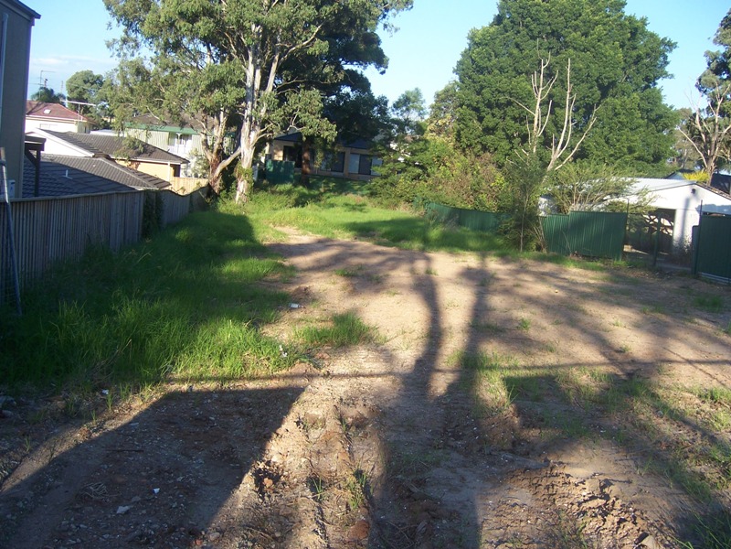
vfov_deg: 39.7
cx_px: 366
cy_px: 274
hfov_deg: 51.4
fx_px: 760
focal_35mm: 36
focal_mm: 6.2
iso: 80
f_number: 2.8
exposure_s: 1/500
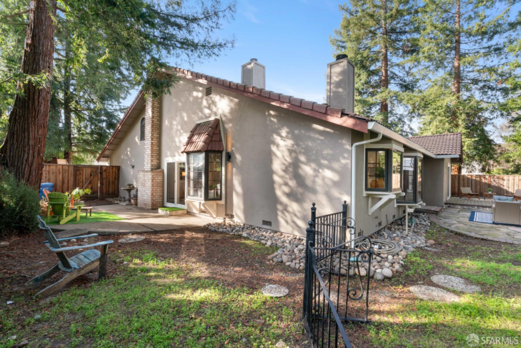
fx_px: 232
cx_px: 260
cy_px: 174
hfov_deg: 96.7
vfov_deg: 73.7
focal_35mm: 16
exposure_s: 1/20
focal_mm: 16
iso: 250
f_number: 14
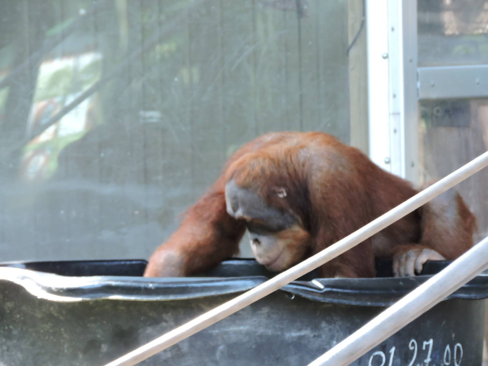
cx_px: 244
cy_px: 183
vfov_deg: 4.6
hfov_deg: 6.1
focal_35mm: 325
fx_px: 4582
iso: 720
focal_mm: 58
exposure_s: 1/50
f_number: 4.8
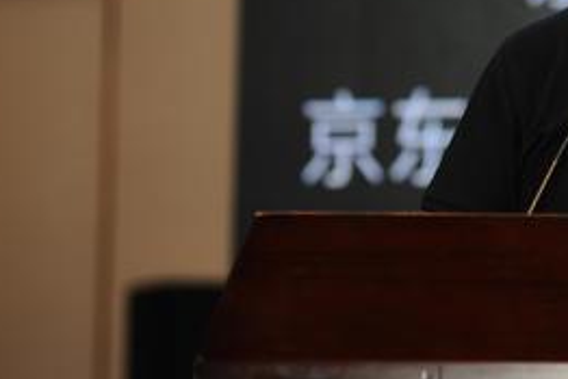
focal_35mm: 283
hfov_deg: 7.3
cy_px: 52
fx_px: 4467
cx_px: 529
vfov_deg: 4.9
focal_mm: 135
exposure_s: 1/160
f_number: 3.2
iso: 200
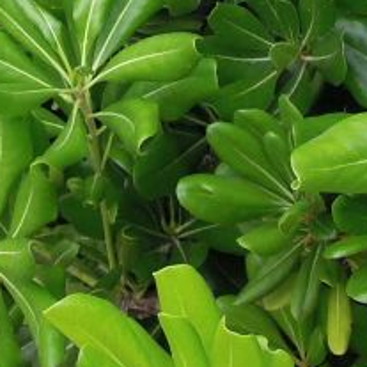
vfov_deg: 14.6
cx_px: 92
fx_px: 1259
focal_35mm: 105
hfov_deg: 16.5
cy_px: -289
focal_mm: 4.3
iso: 160
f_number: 2.8
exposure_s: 1/200
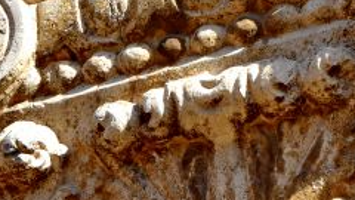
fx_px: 4415
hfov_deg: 4.6
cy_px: -92
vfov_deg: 2.6
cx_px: 331
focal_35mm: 469
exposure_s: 1/400
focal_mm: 70
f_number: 10
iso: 320
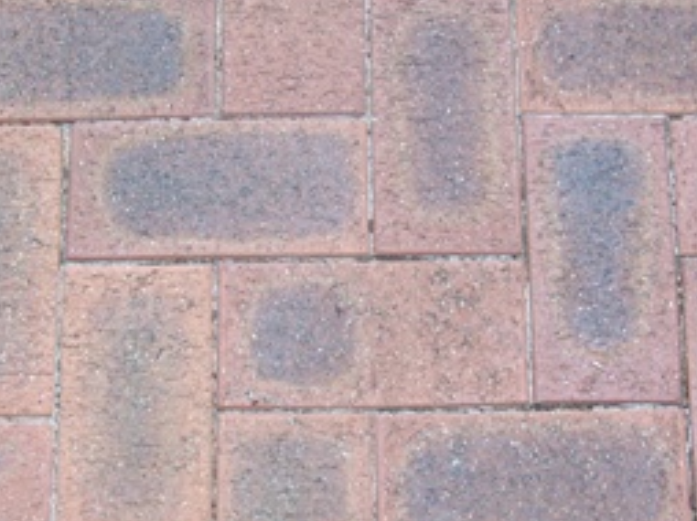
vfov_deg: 18.9
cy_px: 433
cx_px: 300
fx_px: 1549
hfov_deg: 25.3
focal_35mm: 77
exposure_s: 1/80
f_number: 2.8
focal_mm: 6.3
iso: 80
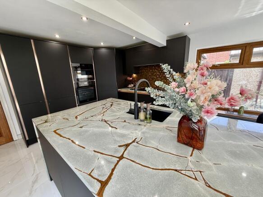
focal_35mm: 14
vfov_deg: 85.7
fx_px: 106
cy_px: 98
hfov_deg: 102.1
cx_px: 132
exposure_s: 1/100
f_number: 2.2
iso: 100
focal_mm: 2.22
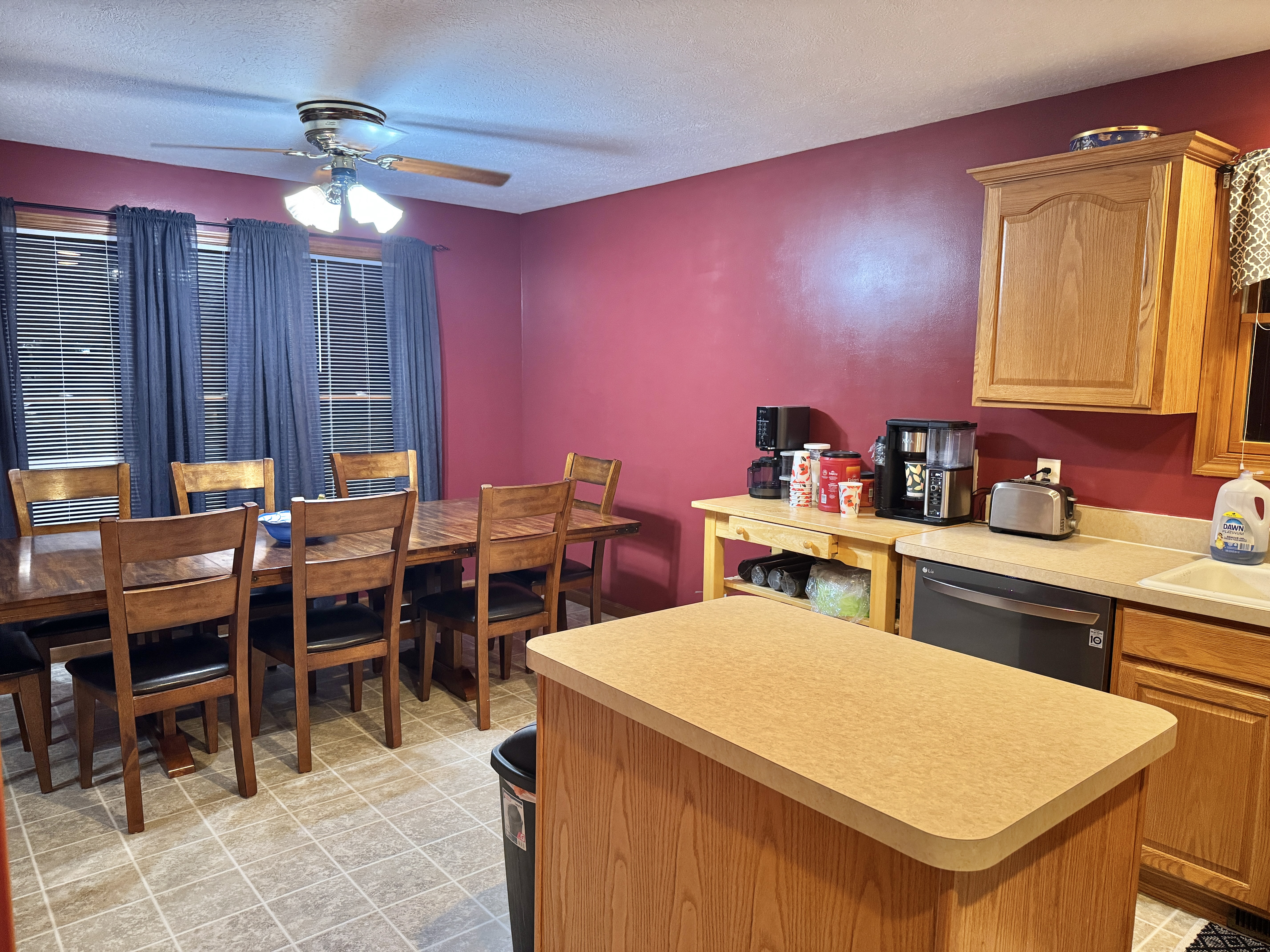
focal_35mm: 24
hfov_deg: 71.6
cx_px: 635
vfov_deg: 56.8
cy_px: 476
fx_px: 881
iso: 500
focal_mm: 6.76
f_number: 1.78
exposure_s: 1/60
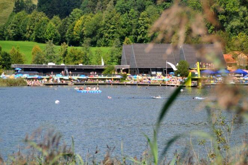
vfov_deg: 9.1
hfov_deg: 13.7
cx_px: 124
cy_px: 82
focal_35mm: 150
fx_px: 1032
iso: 200
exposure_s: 1/640
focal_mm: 100
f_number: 6.3
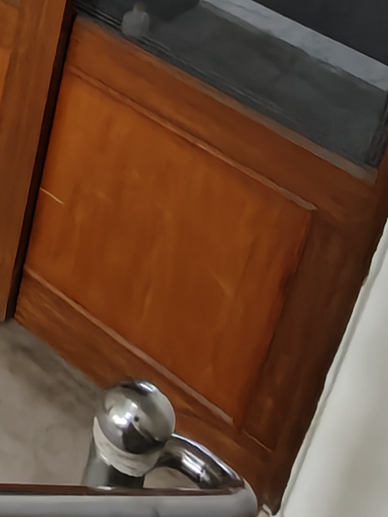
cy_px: -106
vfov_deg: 21.6
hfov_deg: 14.5
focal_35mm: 84
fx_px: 1256
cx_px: -394
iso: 400
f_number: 2.2
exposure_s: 1/50
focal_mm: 1.68
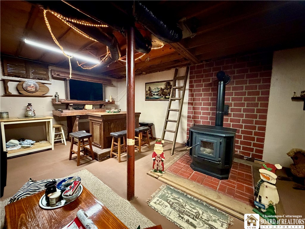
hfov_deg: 102.1
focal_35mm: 14
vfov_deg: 85.7
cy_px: 114
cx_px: 152
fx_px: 123
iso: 1000
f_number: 2.2
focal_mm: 2.22
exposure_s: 1/40
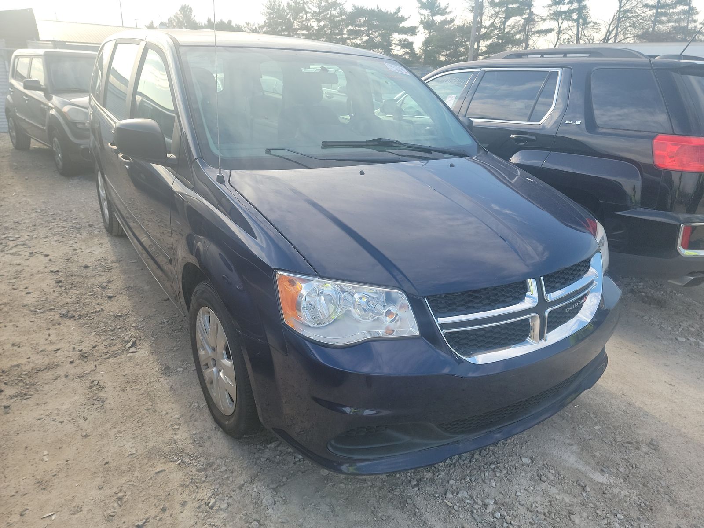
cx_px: 352
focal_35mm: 24
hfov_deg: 71.6
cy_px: 264
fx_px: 488
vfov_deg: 56.8
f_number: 1.8
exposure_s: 1/215
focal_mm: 6.7
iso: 50
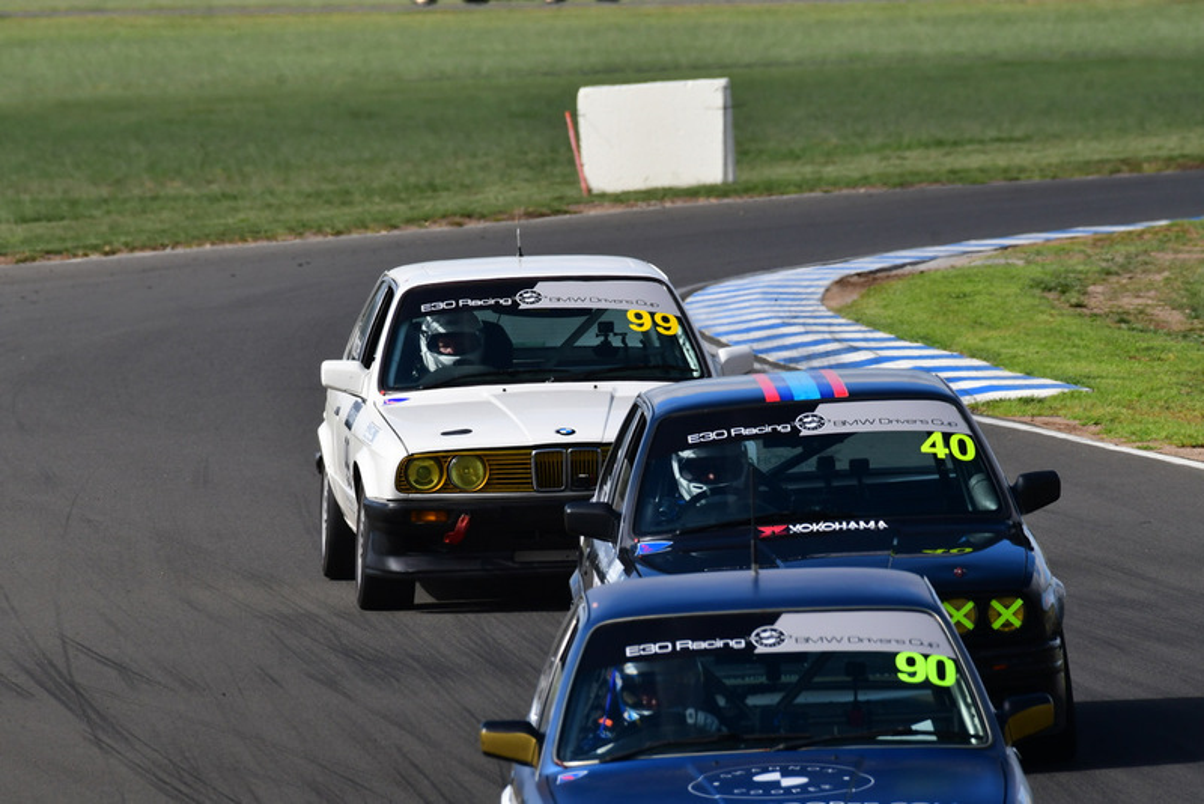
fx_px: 25091
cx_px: 602
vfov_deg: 1.8
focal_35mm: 750
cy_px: 402
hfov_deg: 2.7
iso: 400
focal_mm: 500
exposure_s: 1/640
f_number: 11
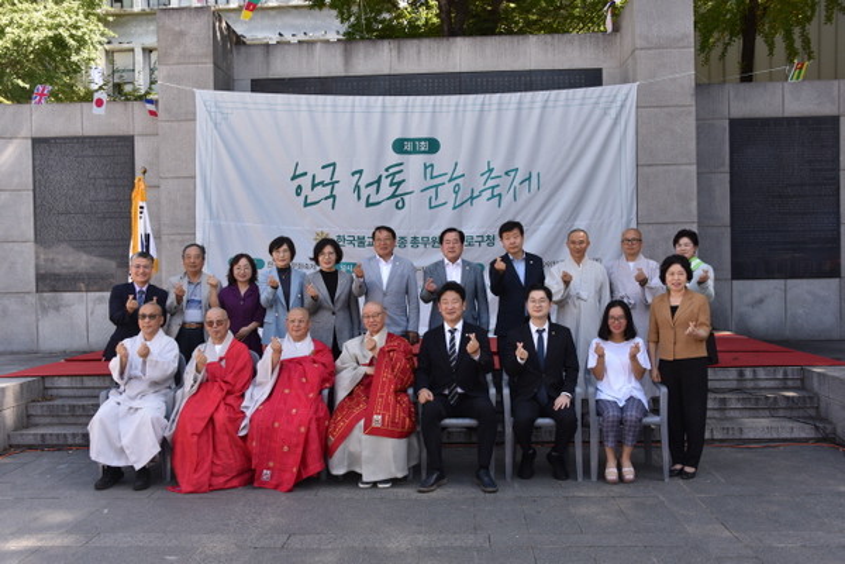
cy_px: 282
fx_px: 751
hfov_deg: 58.7
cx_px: 422
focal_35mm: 32
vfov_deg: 41.1
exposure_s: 1/200
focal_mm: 32
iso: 400
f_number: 7.1
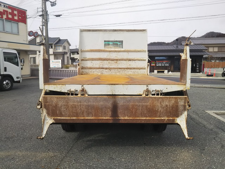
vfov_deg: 46.8
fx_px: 195
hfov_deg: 60.0
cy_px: 84
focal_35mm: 30
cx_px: 112
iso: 20
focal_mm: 4
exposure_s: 1/733
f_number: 2.2
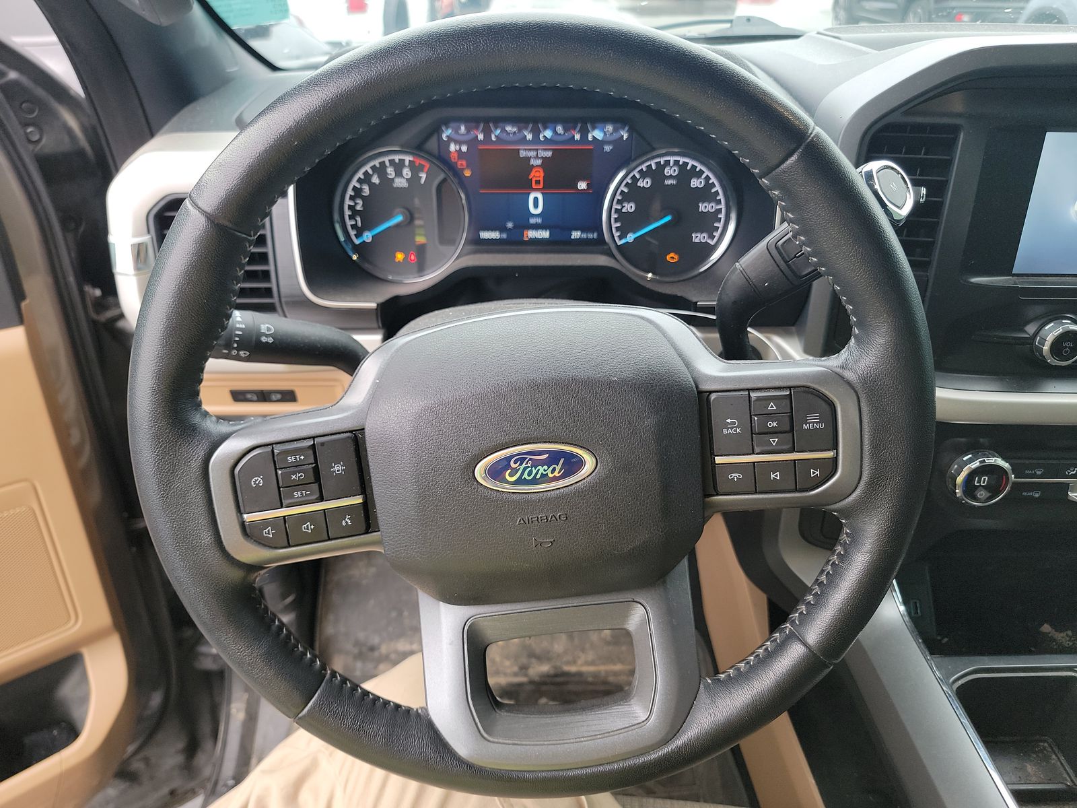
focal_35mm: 24
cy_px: 404
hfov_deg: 71.6
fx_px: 747
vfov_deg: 56.8
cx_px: 538
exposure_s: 1/59
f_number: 1.8
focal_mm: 6.7
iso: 102
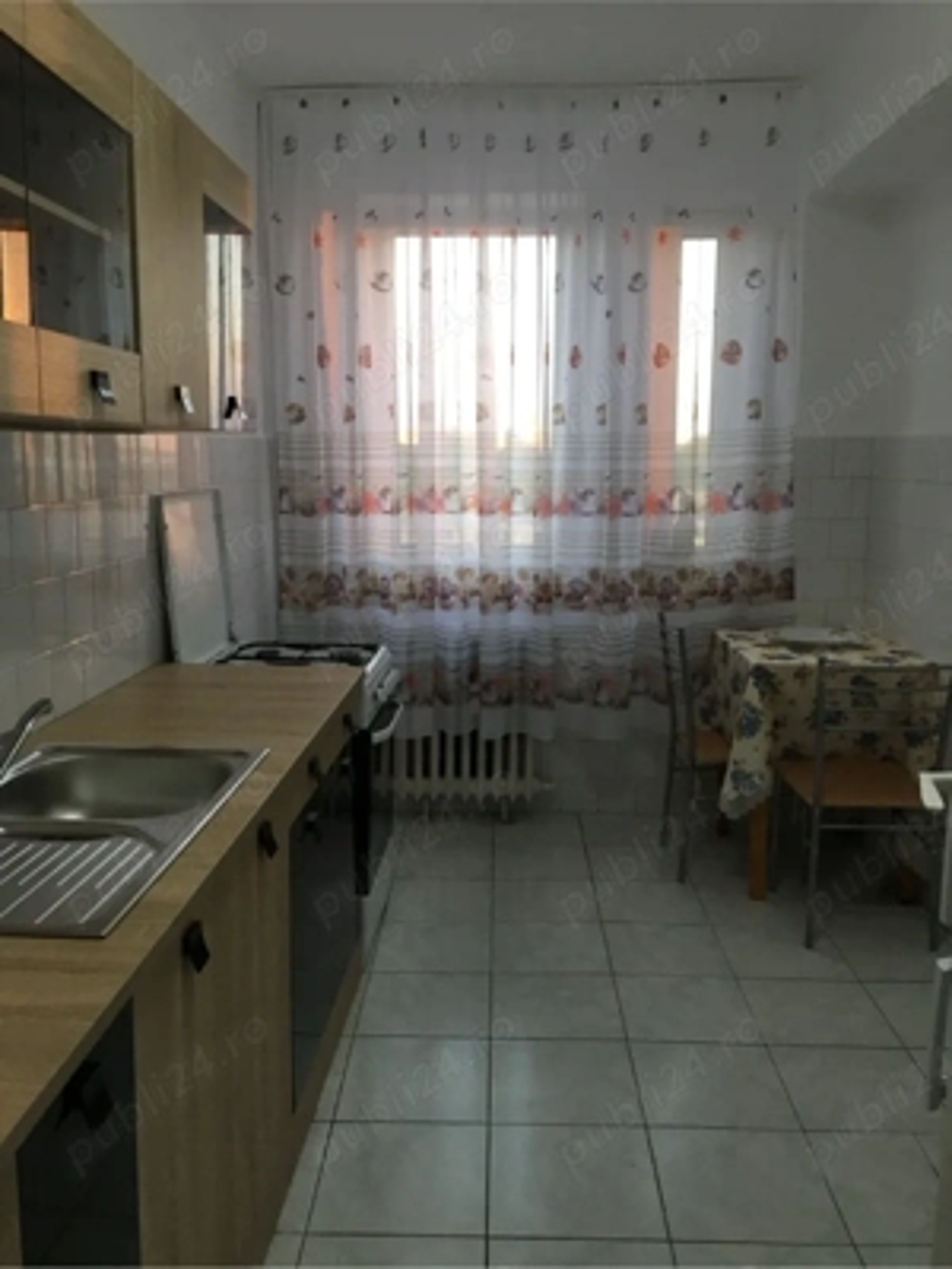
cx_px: 476
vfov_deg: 61.7
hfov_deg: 48.2
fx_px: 1063
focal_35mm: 29
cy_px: 634
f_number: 2.2
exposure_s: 1/33
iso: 50
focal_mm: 4.15
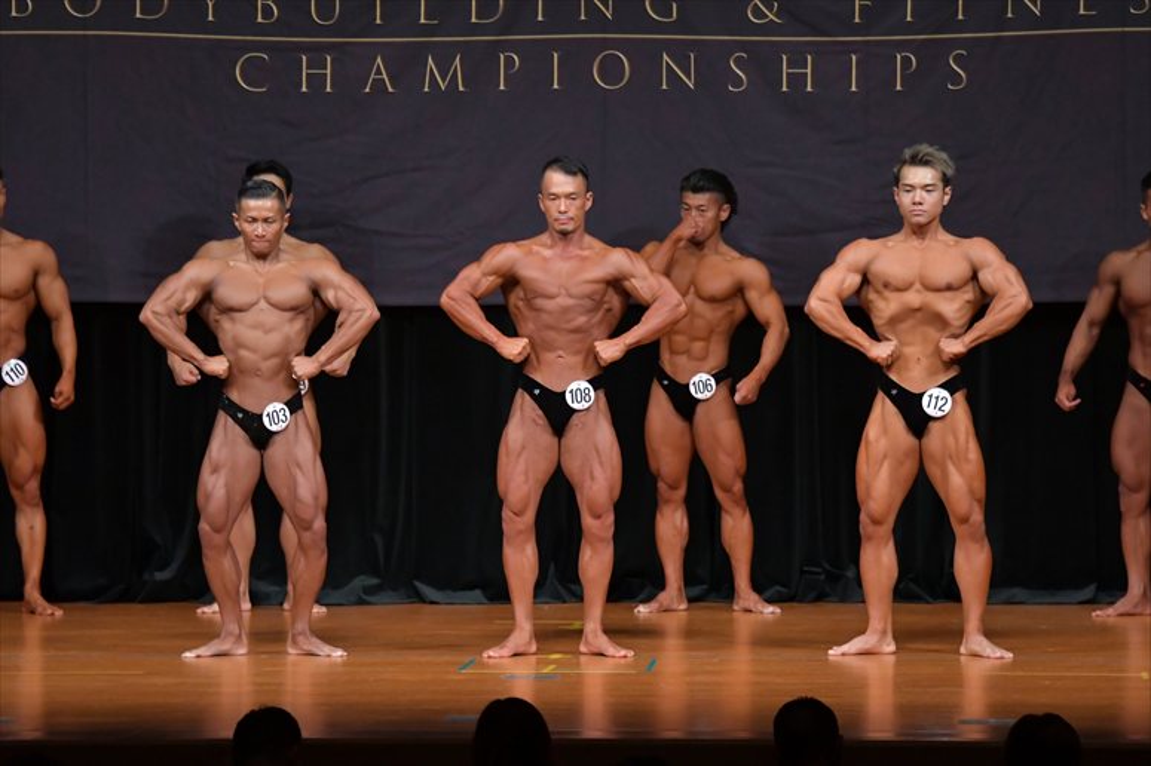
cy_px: 383
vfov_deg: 6.3
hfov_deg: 9.5
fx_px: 6935
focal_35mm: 217
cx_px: 576
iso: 4000
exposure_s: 1/400
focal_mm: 145
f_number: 5.6
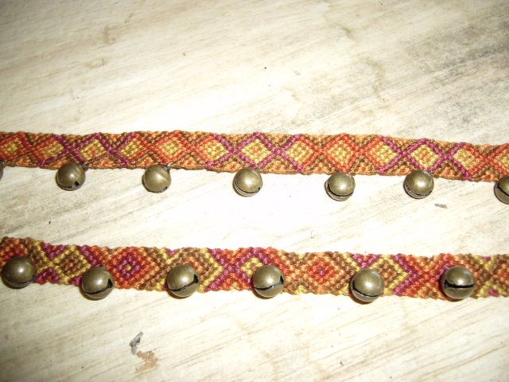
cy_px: 191
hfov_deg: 52.6
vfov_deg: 40.7
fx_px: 515
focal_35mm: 35
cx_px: 254
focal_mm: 5.8
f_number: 2.8
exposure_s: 1/30
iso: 100
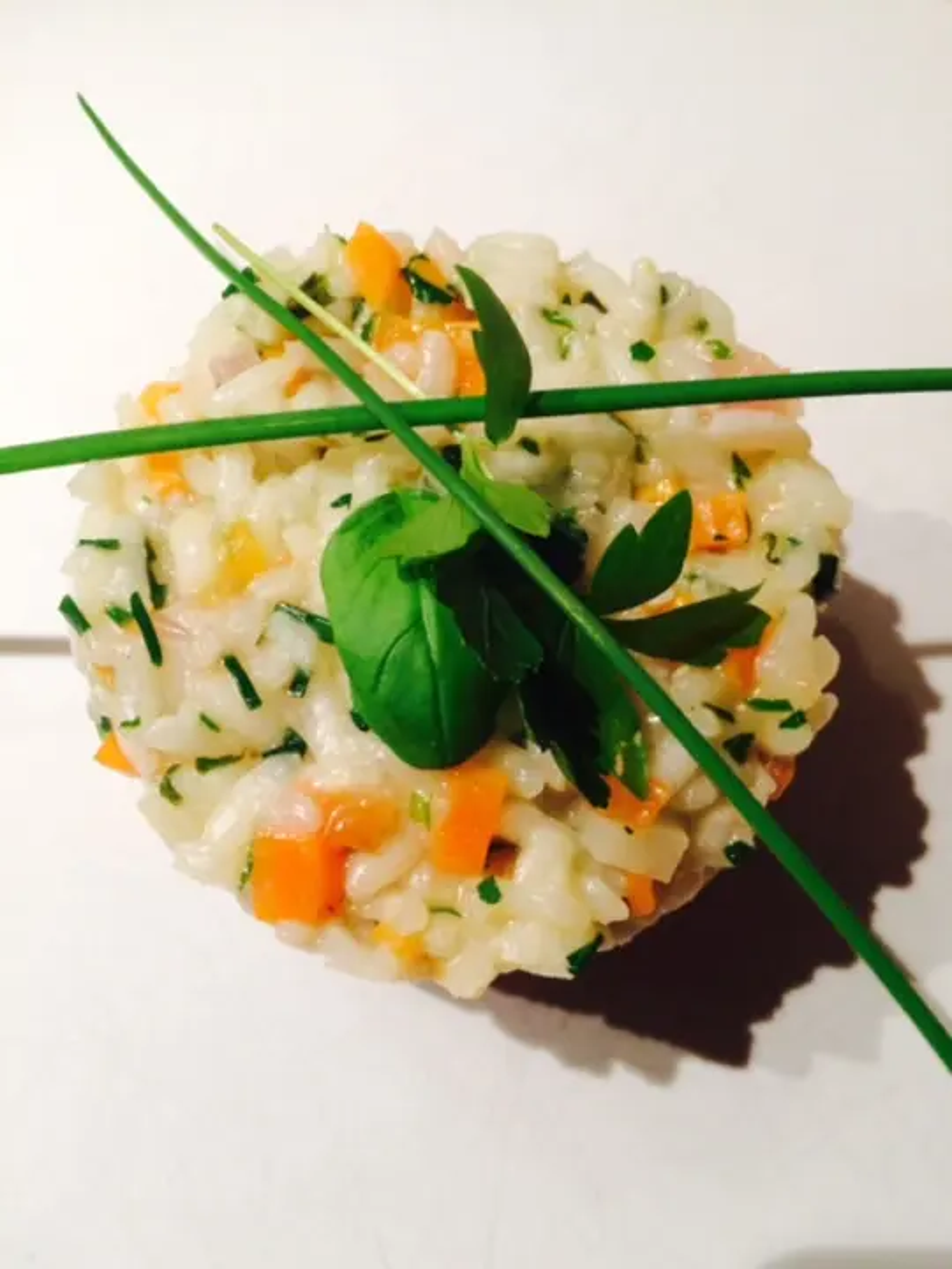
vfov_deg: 61.7
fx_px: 1063
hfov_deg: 48.2
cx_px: 476
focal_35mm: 29
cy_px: 634
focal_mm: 4.15
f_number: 2.2
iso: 160
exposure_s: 1/33
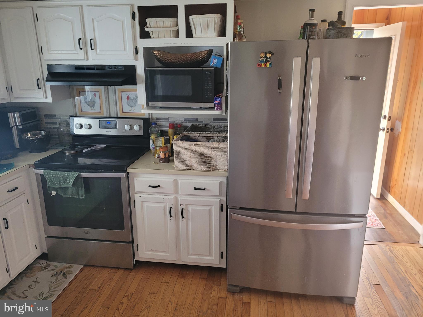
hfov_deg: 67.3
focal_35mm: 26
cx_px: 212
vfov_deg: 53.1
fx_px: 318
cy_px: 158
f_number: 1.8
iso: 160
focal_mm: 5.4
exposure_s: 1/60
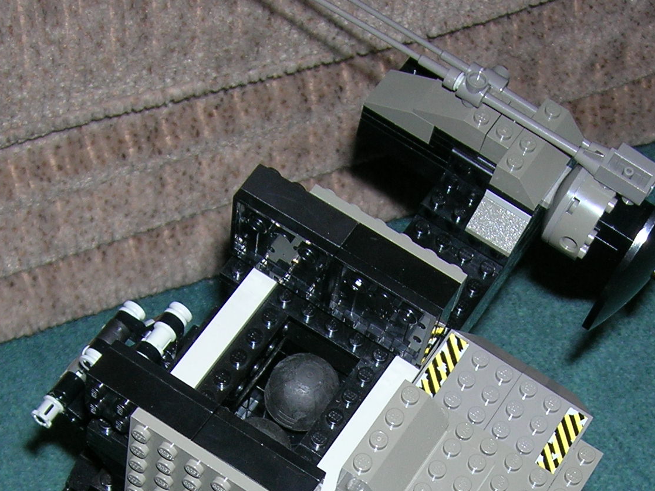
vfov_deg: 17.9
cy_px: 551
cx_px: 348
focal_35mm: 79
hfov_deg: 24.7
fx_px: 1495
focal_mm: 5.7
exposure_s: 1/60.1
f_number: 2.9
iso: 50
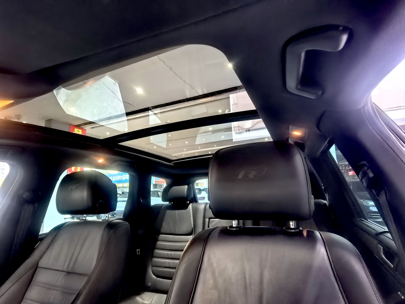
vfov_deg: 71.6
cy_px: 152
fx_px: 211
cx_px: 202
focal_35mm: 18
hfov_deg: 87.8
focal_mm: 1.95
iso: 1000
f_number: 2.2
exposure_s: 1/25
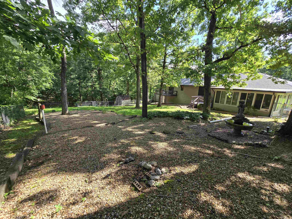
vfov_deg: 89.9
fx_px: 110
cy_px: 110
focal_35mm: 13
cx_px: 146
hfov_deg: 106.2
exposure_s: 1/350
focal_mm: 2.2
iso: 50
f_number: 2.2
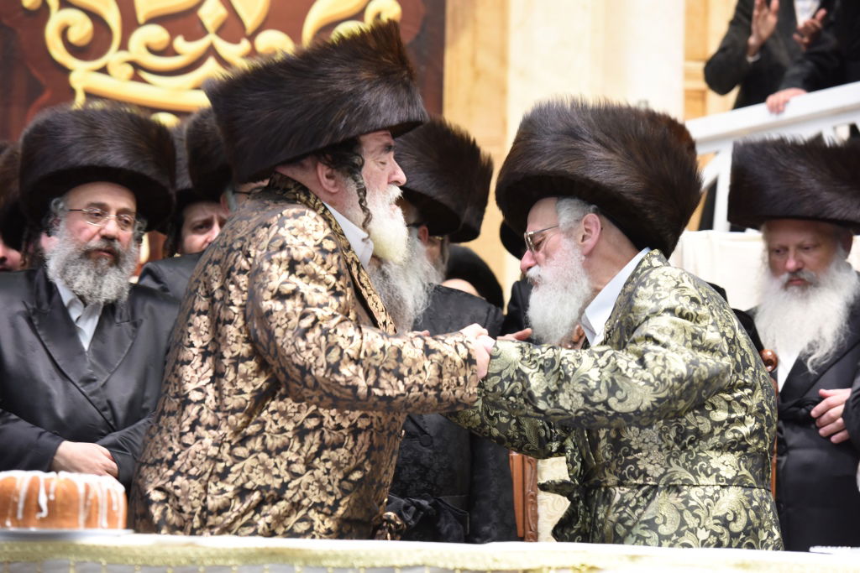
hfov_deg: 15.2
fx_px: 3225
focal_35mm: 135
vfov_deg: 10.2
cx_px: 430
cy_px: 286
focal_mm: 135
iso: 2000
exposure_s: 1/125
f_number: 5
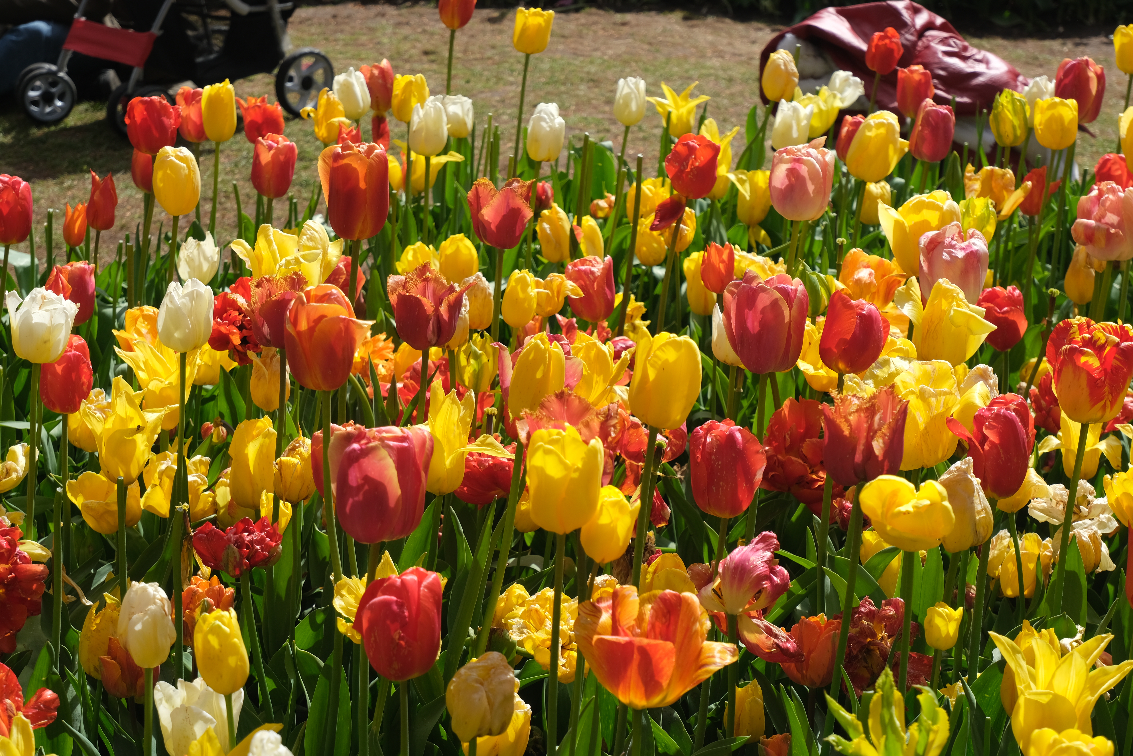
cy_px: 378
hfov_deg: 29.7
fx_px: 2140
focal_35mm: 68
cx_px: 566
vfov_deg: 20.0
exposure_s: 1/640
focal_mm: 45
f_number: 5.6
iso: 160
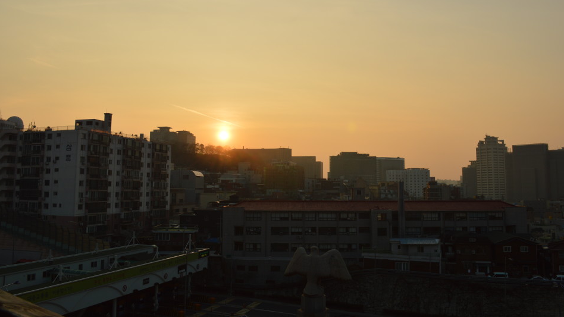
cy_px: 133
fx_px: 434
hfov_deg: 66.1
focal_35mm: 29
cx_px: 287
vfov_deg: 40.1
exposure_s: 1/320
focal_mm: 18
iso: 100
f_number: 9
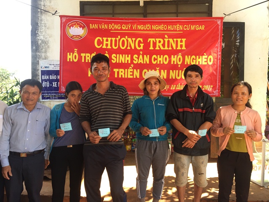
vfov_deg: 48.2
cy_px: 101
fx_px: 225
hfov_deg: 61.7
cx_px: 134
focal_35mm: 29
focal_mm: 4.15
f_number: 2.2
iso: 32
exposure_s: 1/115
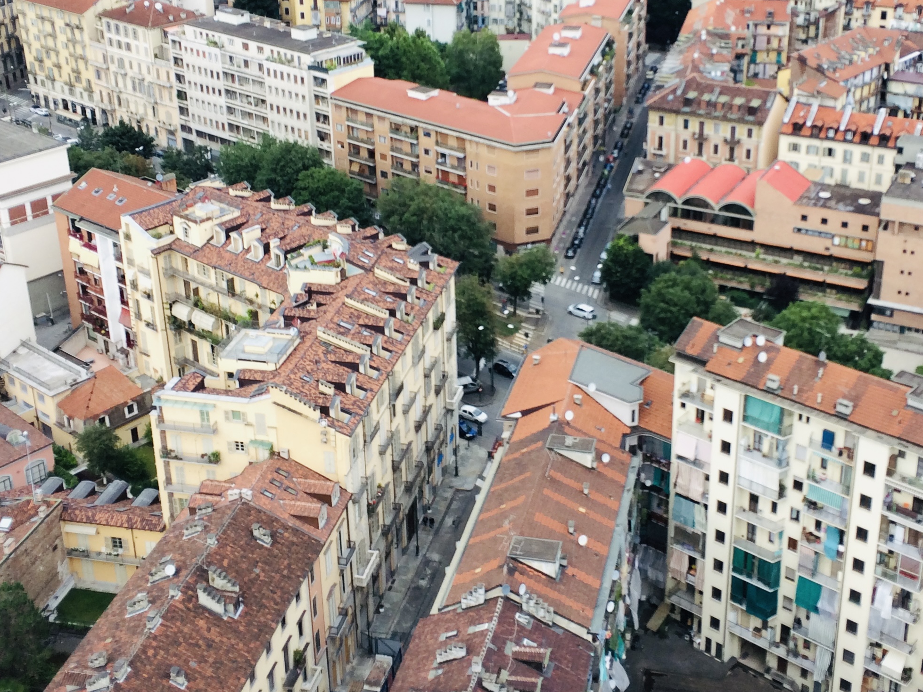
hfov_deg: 38.1
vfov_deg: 29.0
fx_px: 1333
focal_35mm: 50
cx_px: 527
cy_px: 260
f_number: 2.2
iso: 32
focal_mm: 4.12
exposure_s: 1/519
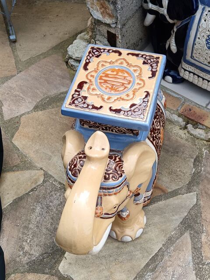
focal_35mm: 48
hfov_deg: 30.3
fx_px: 388
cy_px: 140
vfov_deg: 39.7
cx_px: 105
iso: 100
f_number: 1.9
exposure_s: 1/339
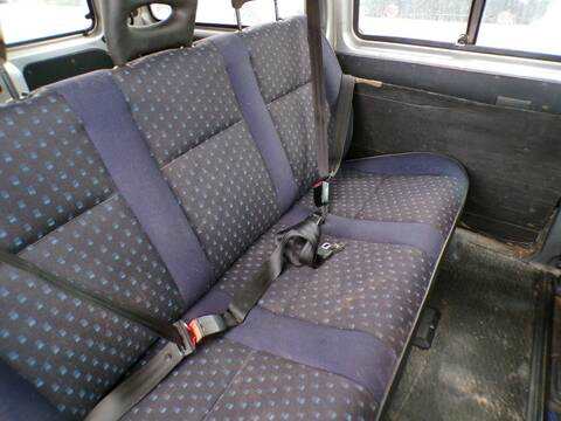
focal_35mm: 24
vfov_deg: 56.8
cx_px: 280
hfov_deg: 71.6
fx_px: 389
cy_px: 210
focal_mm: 4.3
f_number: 3
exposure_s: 1/17
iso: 624
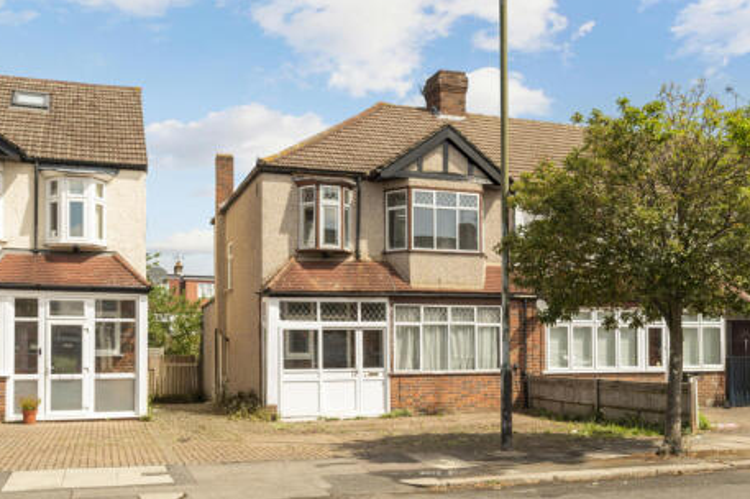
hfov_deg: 71.5
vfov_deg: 51.2
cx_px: 379
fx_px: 520
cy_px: 247
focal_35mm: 25
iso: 200
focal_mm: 24
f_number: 8
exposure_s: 1/400
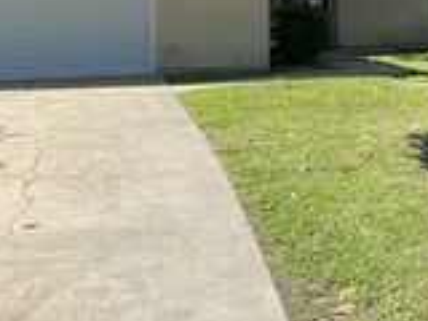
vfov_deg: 17.6
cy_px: -33
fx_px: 1002
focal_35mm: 81
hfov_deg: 23.6
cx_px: 361
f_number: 1.8
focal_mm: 4.25
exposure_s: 1/1701
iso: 32
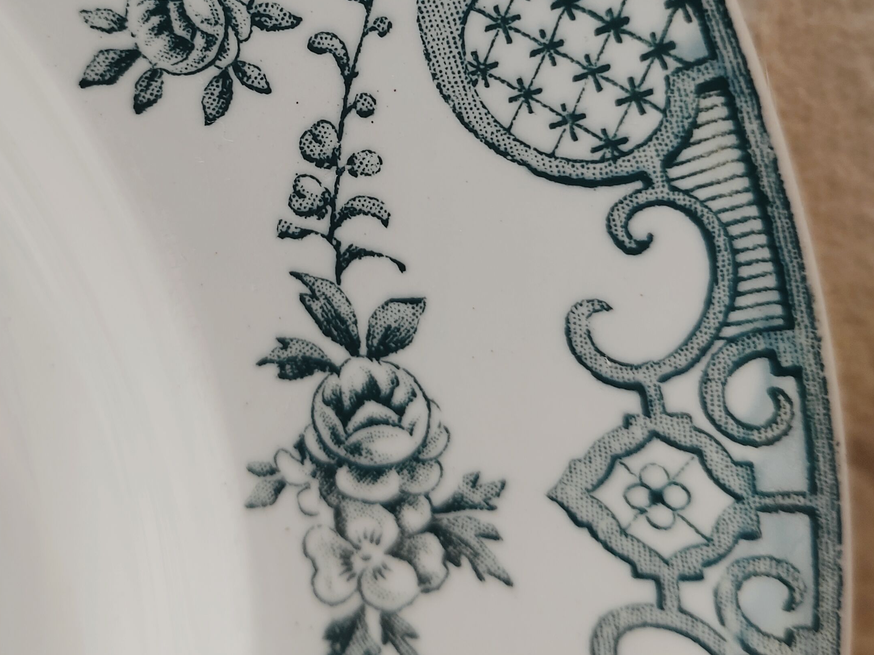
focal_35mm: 48
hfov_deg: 39.4
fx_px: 1212
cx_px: 322
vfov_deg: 29.6
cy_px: 131
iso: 245
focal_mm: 4.74
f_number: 1.79
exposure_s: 1/33
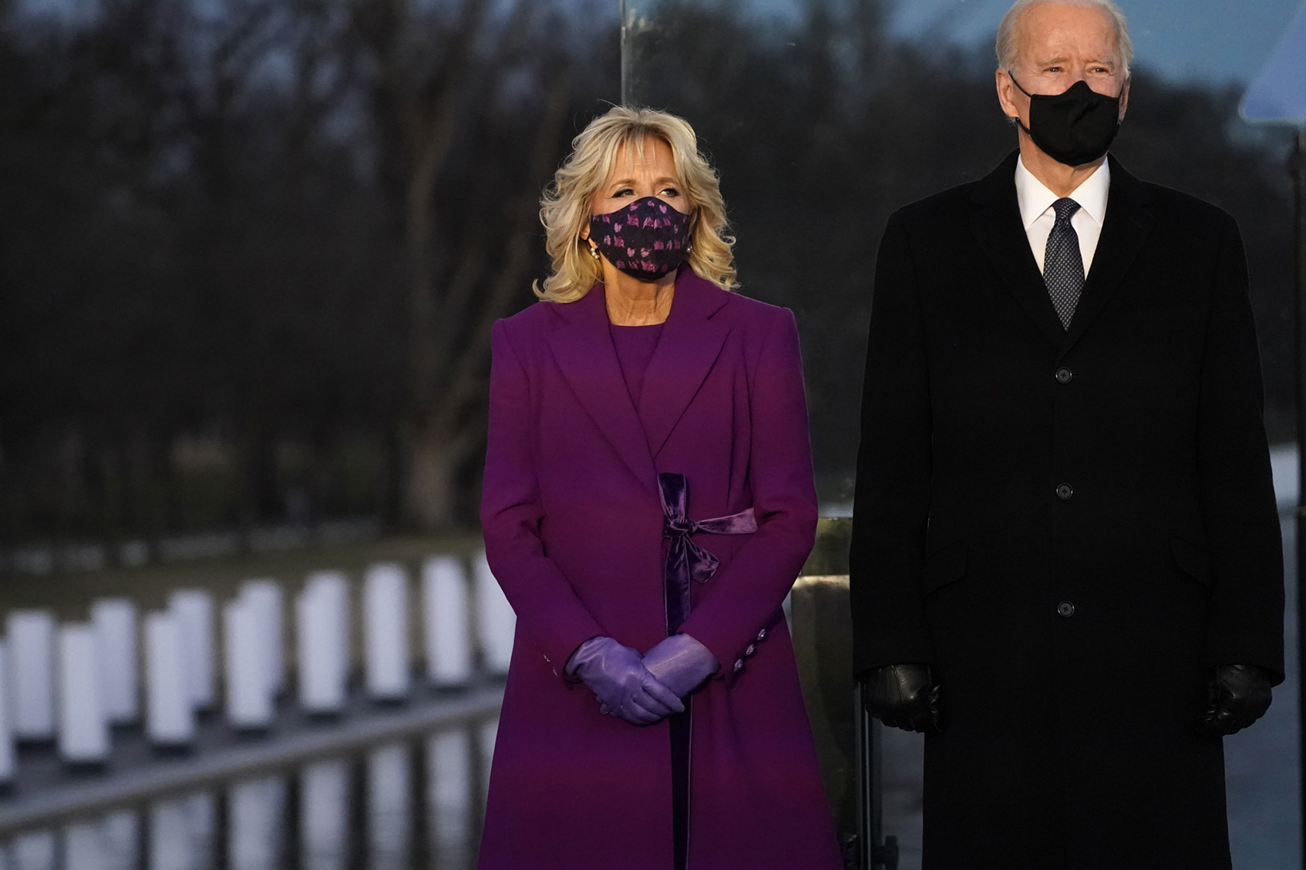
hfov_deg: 9.0
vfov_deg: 6.0
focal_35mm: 229
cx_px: 563
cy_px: 430
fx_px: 8306
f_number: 5.6
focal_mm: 194
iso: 8000
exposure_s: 1/500
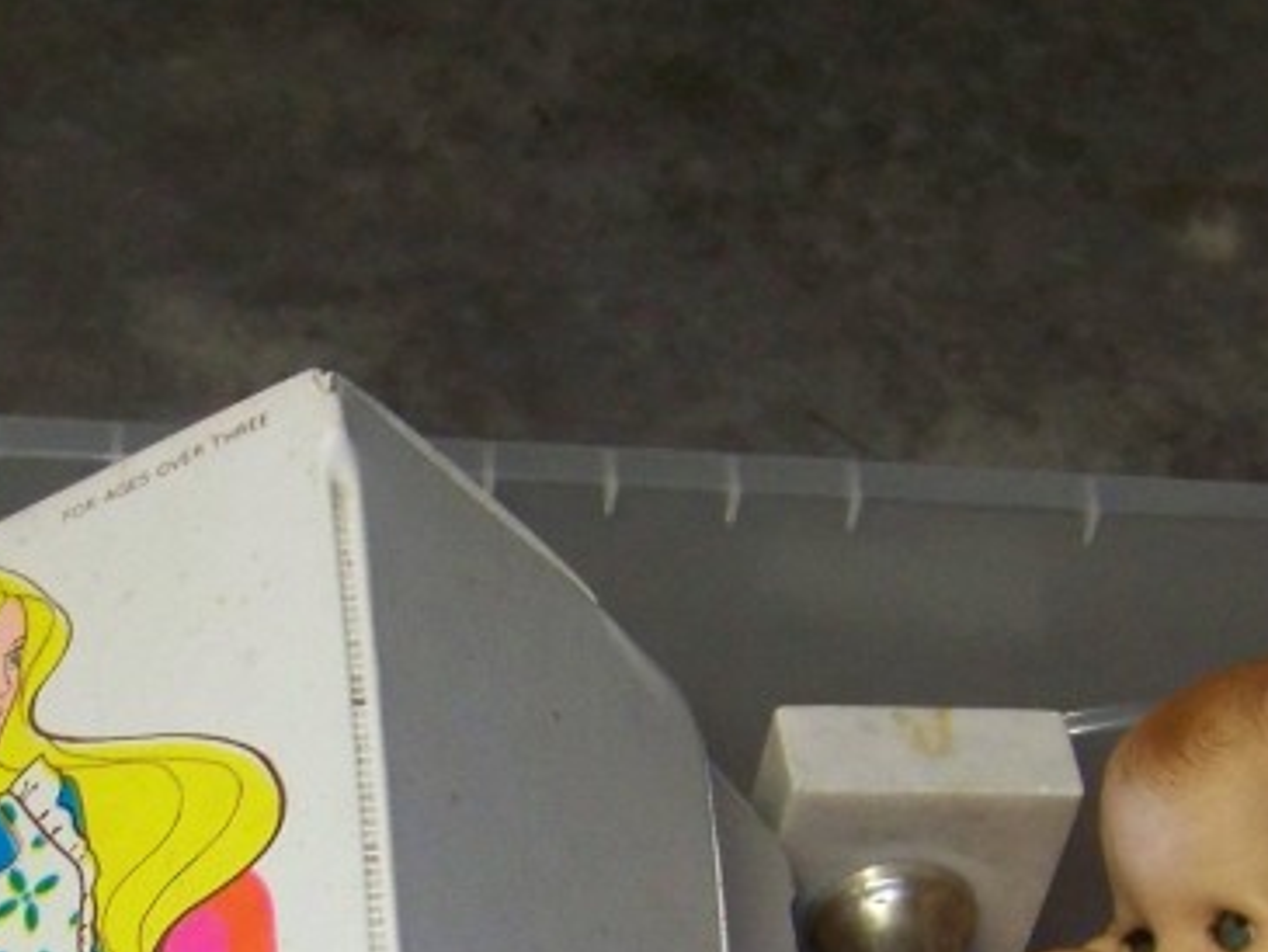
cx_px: 340
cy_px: 1188
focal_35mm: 101
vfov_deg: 14.1
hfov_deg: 19.3
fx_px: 3701
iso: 200
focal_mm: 5.85
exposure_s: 1/30
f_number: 2.8
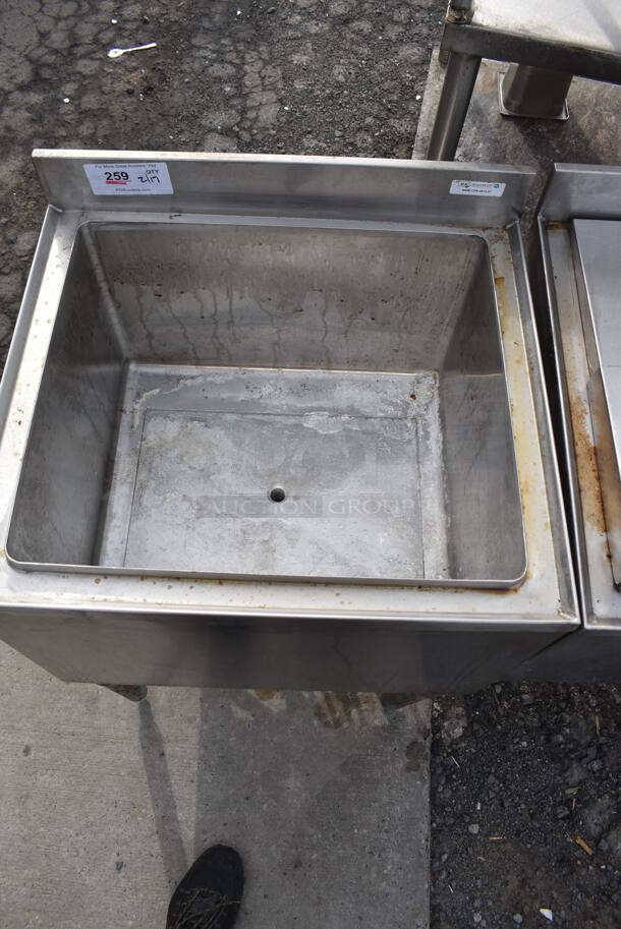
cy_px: 464
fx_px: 698
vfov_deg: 67.3
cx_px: 310
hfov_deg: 48.0
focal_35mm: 27
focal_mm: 18
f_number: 7.1
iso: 200
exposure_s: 1/320
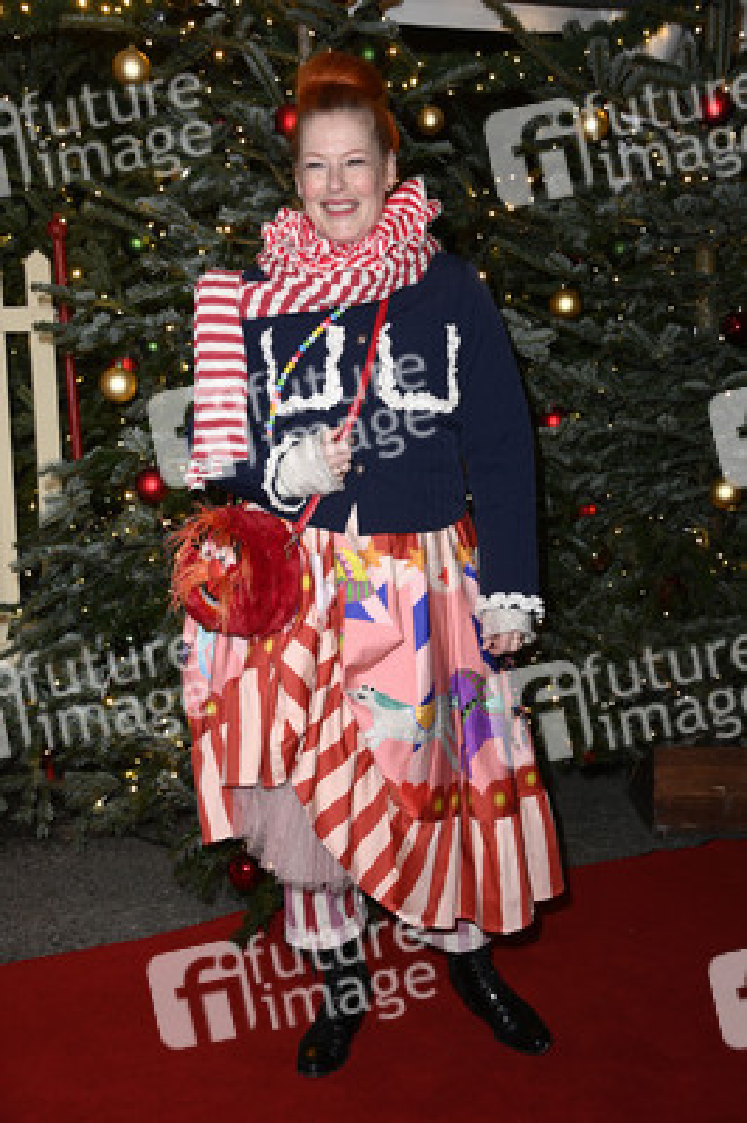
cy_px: 562
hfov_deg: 26.9
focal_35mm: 50
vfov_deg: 39.6
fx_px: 1559
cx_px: 374
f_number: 5.6
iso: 1250
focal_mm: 50
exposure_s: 1/250
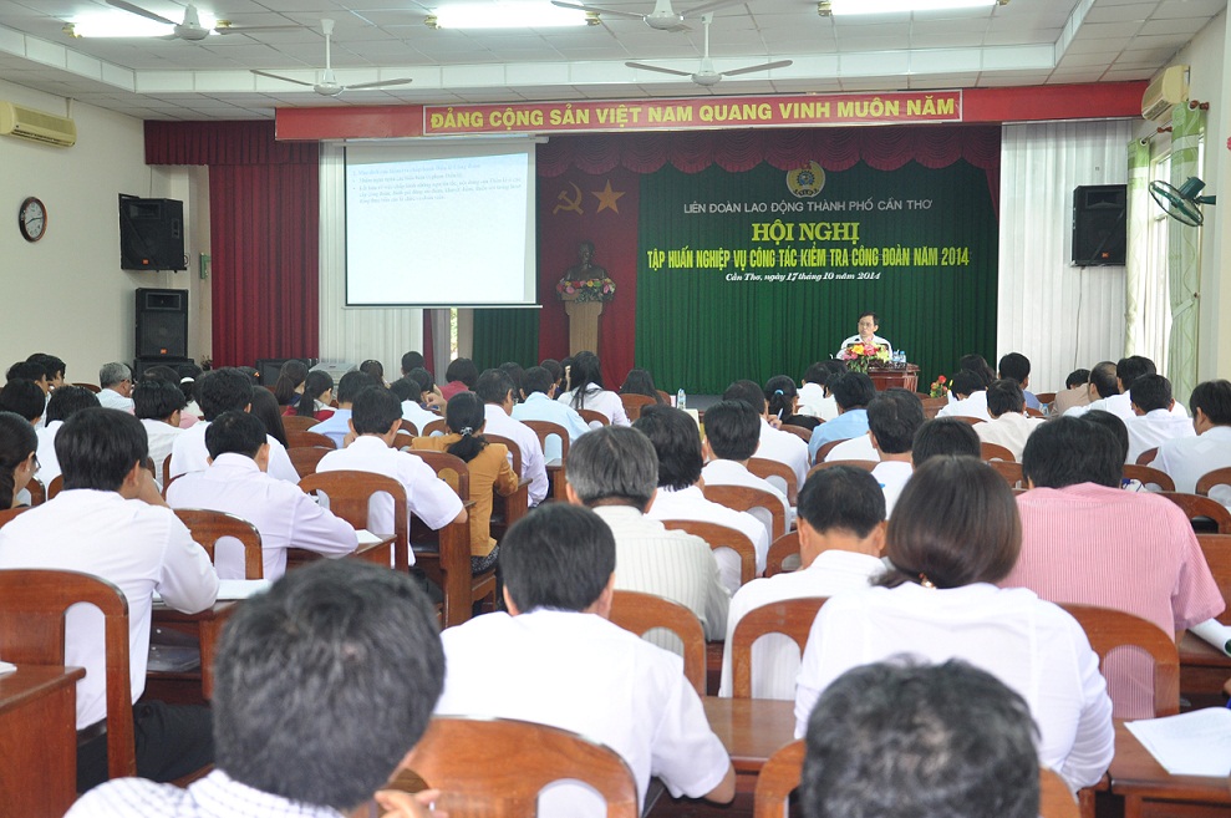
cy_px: 409
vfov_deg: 29.8
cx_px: 616
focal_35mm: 45
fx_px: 1537
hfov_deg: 43.6
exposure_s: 1/30
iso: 640
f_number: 4.2
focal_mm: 30
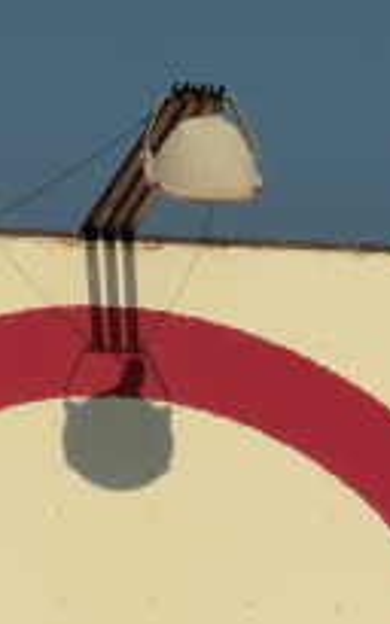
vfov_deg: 3.8
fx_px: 9462
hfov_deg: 2.4
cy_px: 572
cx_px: 43
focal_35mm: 556
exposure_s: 1/250
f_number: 13.4
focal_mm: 30.1
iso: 80
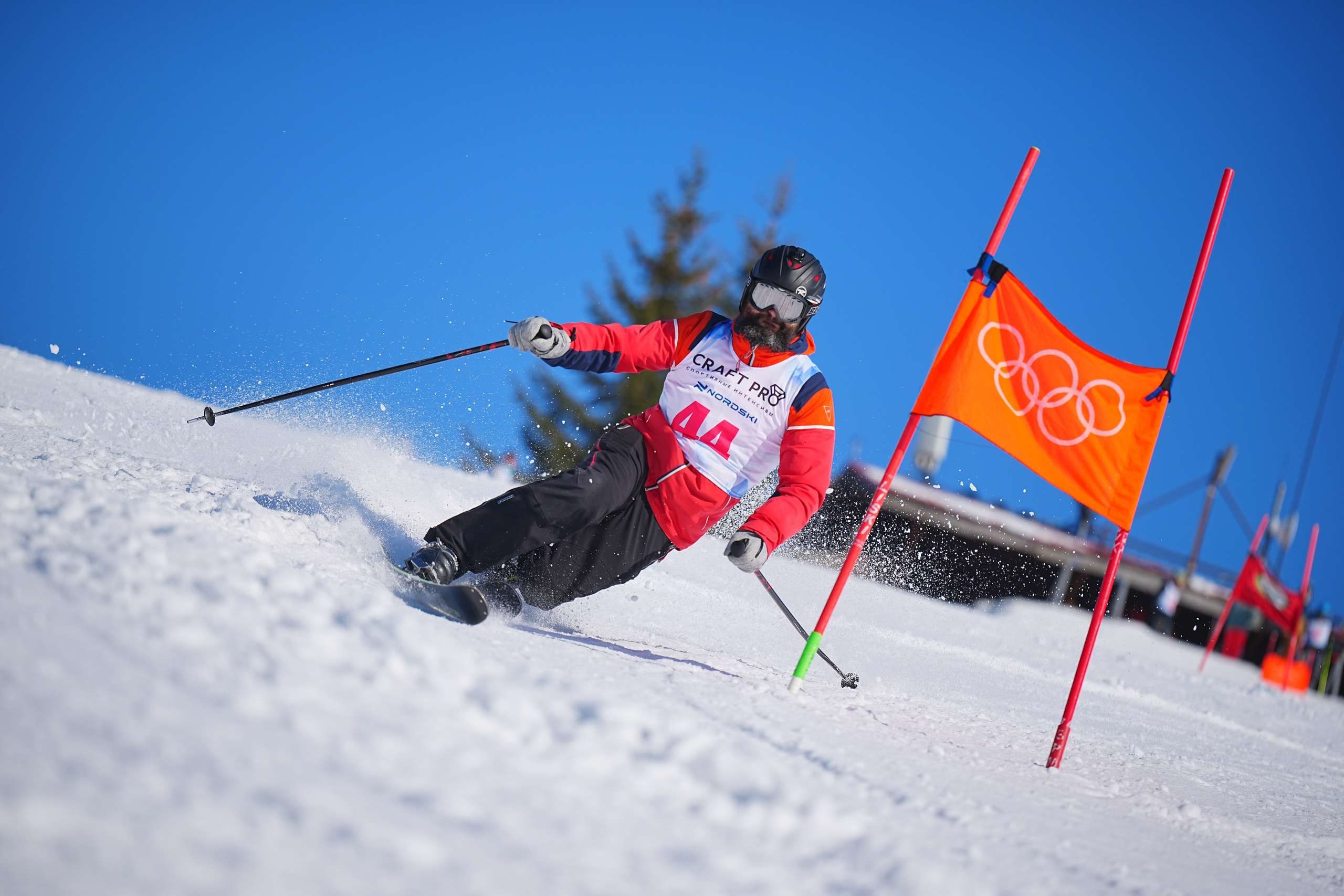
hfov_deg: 13.5
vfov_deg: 9.0
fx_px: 5675
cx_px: 672
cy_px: 448
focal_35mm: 152
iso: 100
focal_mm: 152
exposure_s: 1/4000
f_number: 2.8
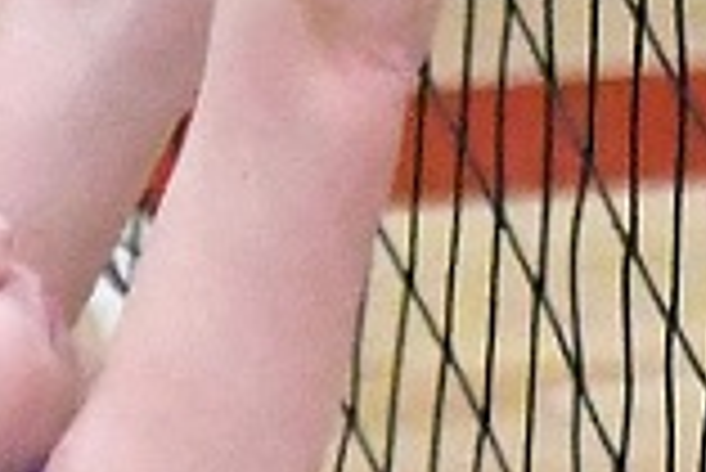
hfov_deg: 2.7
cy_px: 301
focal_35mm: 752
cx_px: 580
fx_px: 14761
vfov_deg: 1.8
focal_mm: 70
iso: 11400
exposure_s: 1/1000
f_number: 2.8
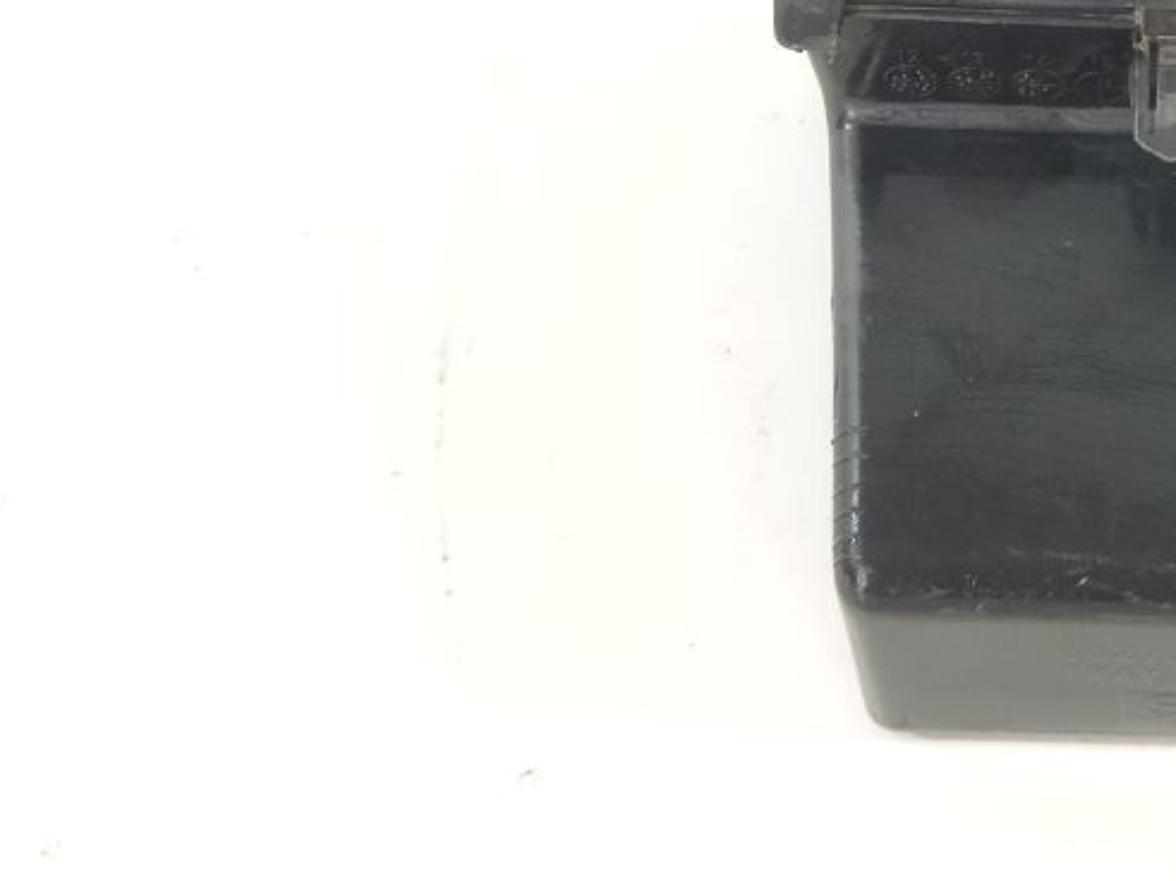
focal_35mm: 66
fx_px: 2242
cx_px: 1210
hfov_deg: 27.5
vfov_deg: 21.5
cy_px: 19
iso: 419
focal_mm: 4.71
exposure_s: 1/50
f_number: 1.79
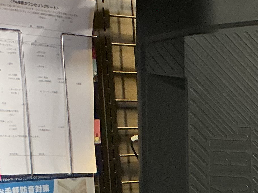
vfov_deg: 11.0
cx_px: 455
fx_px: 962
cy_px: 307
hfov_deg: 13.7
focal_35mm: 129
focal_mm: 3
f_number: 1.8
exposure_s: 1/60
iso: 200
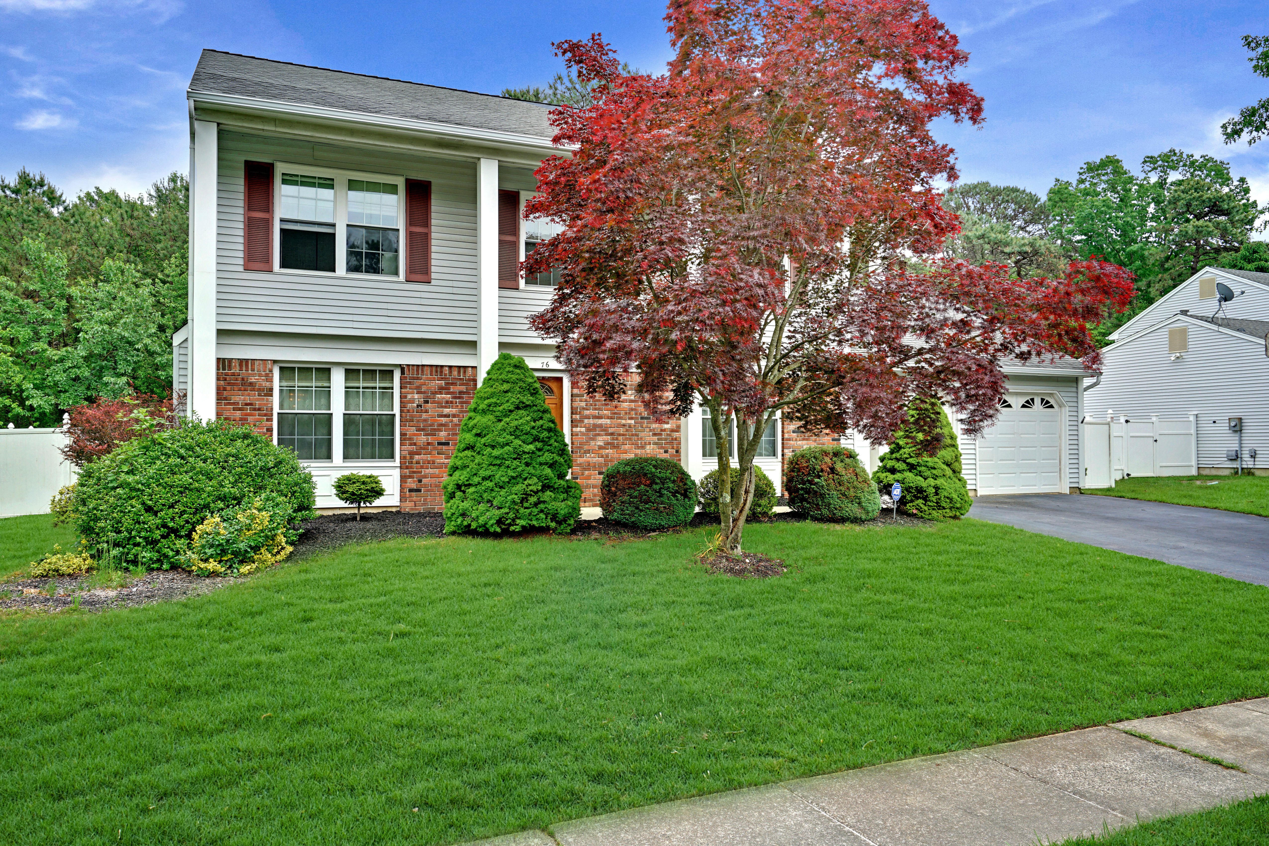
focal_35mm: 26
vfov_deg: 49.6
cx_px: 634
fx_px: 916
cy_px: 423
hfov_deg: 69.4
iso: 200
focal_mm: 26
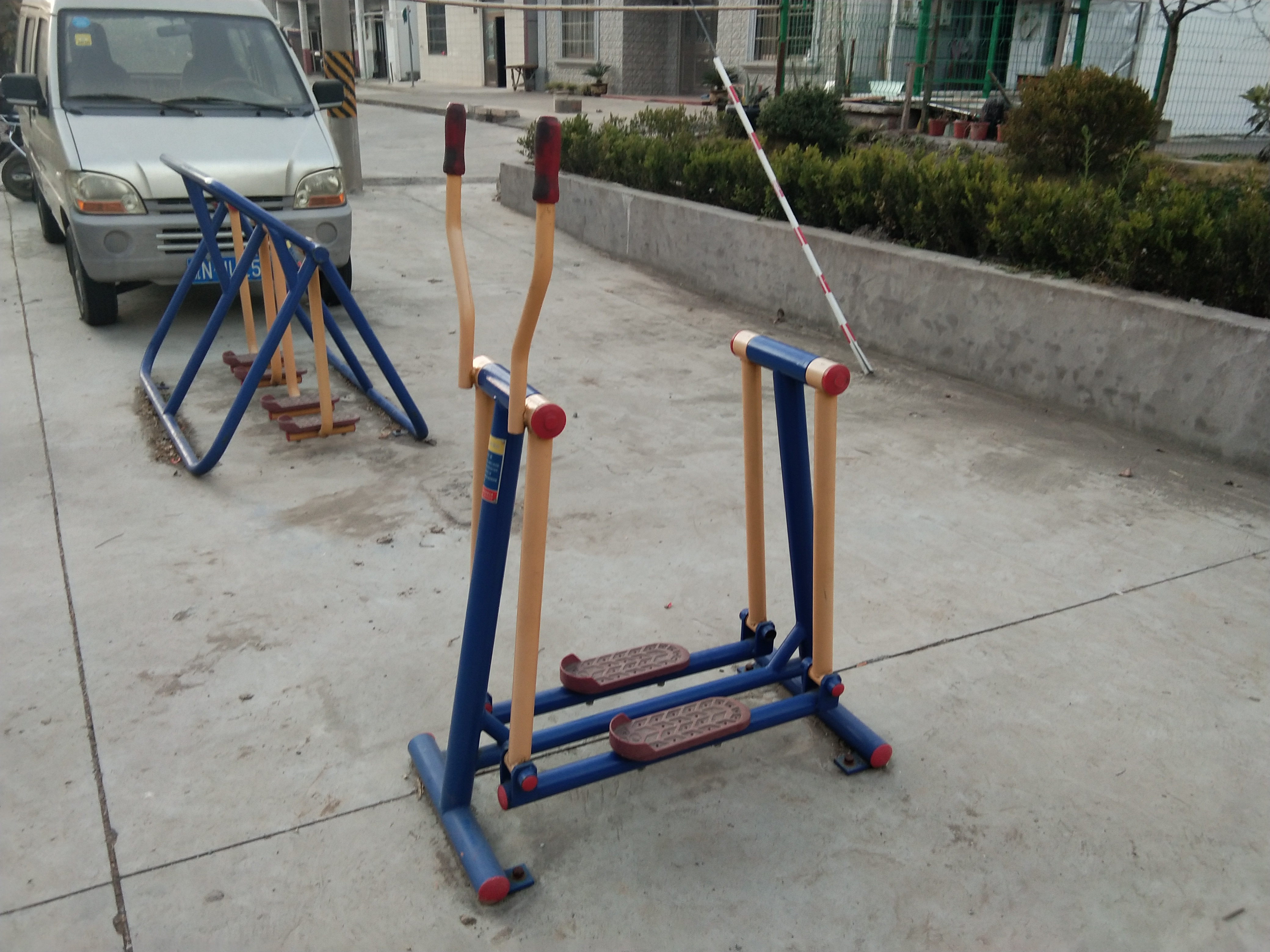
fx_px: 1137
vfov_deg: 45.4
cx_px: 635
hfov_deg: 58.4
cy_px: 476
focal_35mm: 31
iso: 250
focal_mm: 3.69
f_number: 2.2
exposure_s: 1/50
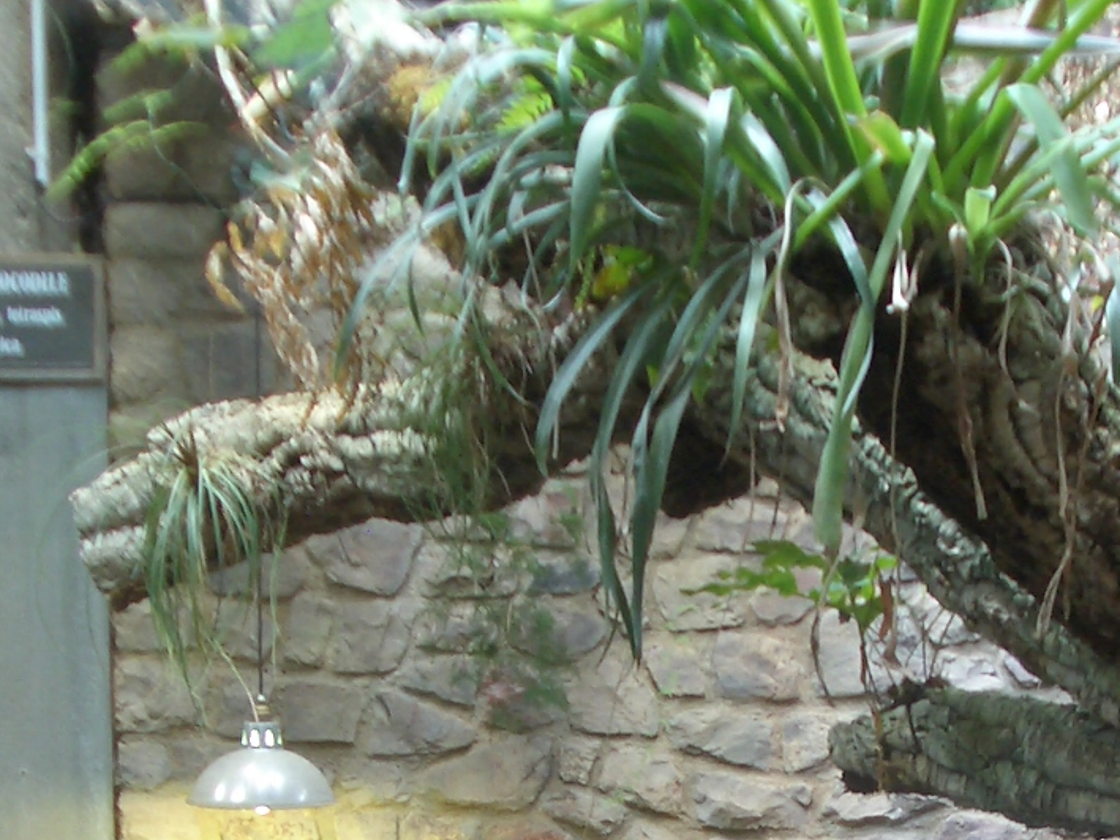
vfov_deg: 18.0
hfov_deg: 24.4
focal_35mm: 79
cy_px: 938
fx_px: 2556
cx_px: 842
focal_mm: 5.8
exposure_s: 1/40
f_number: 2.6
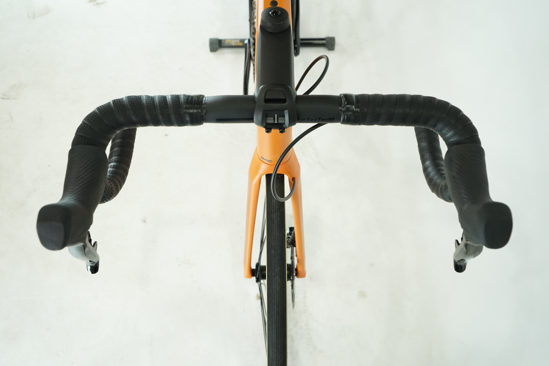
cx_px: 274
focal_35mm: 31
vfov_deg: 42.3
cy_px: 183
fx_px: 473
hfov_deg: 60.3
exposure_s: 1/200
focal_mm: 31
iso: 1600
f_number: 5.6
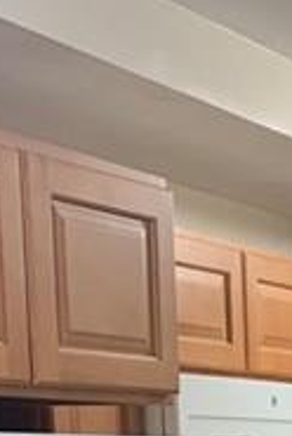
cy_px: 747
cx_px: 473
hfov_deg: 11.6
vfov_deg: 15.9
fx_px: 1357
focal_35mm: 112
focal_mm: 4.25
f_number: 1.8
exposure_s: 1/60
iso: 160
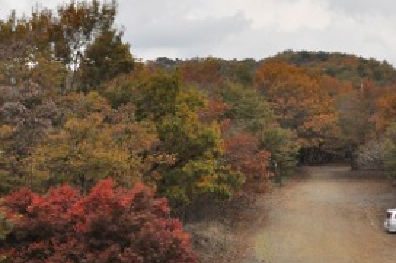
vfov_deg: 19.7
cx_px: 246
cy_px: 157
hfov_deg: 29.2
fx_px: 758
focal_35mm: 69
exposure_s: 1/1250
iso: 3200
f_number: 18
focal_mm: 25
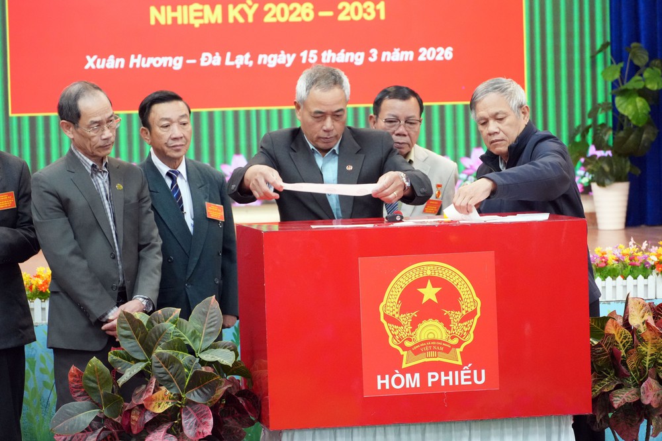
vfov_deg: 10.4
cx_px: 331
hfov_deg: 15.5
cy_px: 220
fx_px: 2428
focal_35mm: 132
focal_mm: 88
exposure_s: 1/100
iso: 6400
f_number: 5.6
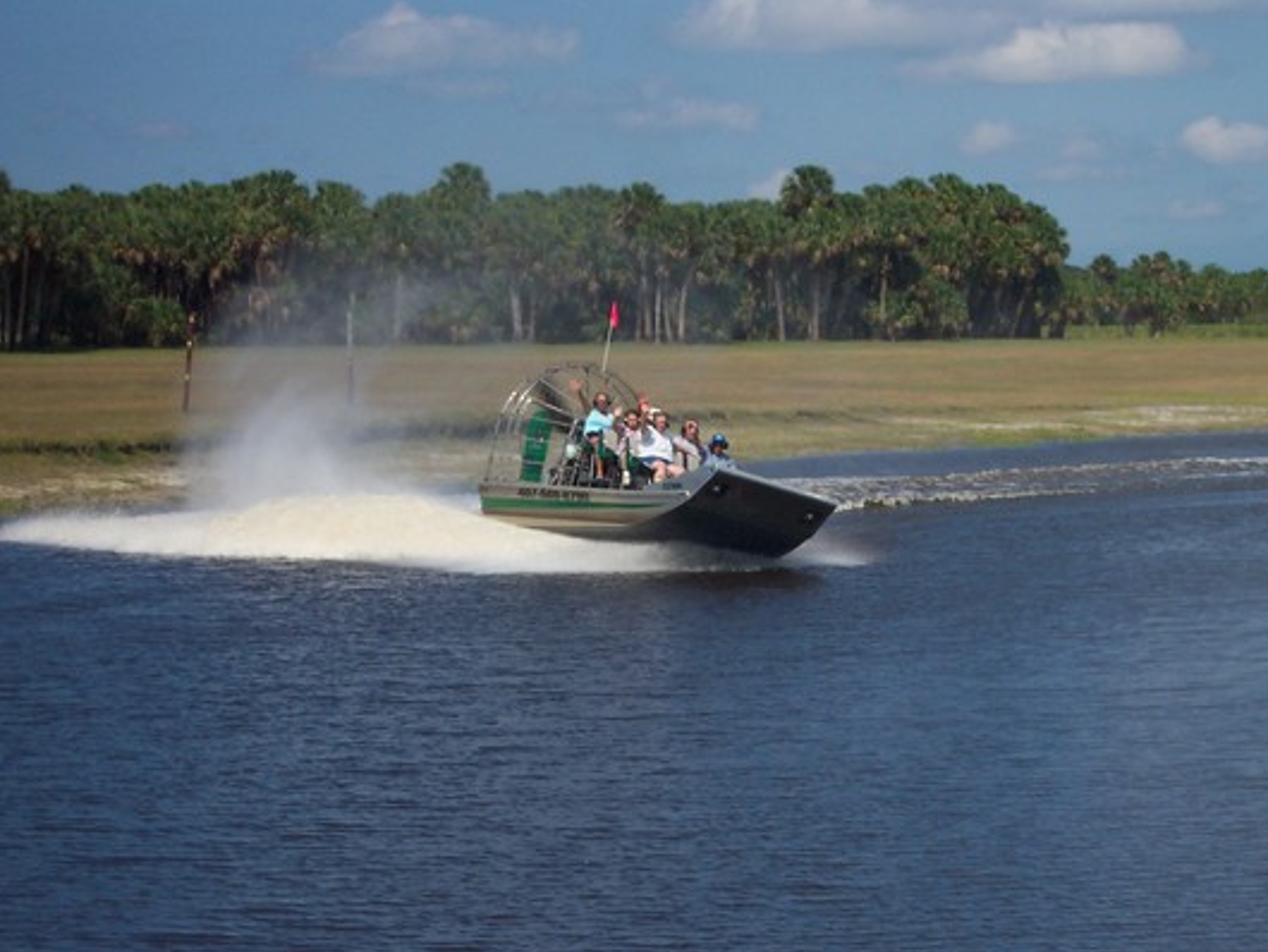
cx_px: 699
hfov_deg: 15.9
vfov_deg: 12.0
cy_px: 476
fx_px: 4544
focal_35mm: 124
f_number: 8
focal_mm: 24
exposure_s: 1/500
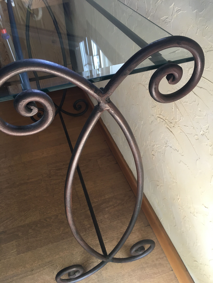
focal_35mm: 29
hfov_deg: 48.2
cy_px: 142
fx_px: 238
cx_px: 106
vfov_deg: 61.7
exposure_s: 1/33
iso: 50
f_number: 2.2
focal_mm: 4.15
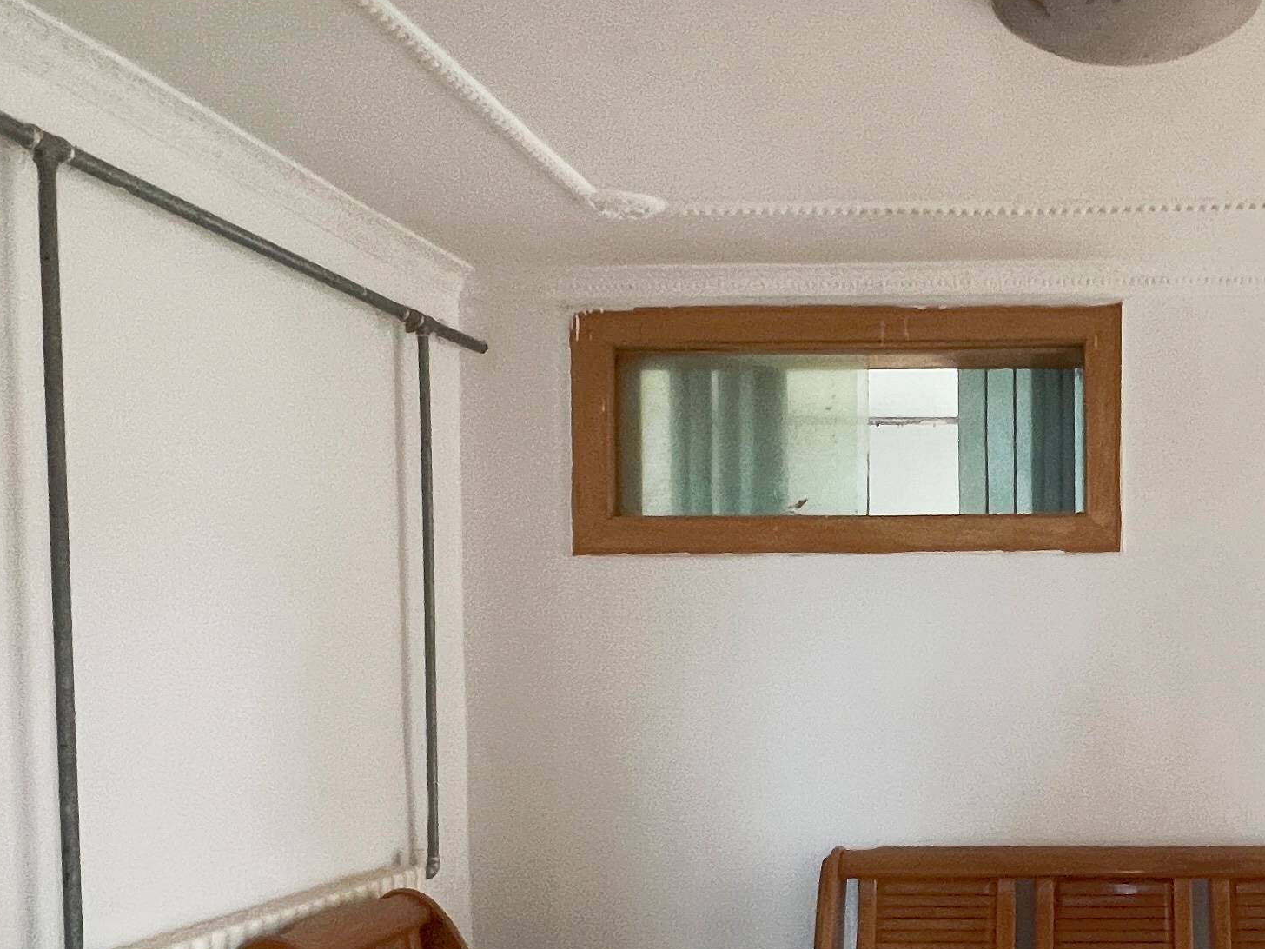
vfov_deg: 38.7
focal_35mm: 36
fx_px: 1316
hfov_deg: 47.3
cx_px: 1086
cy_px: 704
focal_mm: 1.57
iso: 250
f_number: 1.8
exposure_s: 1/69
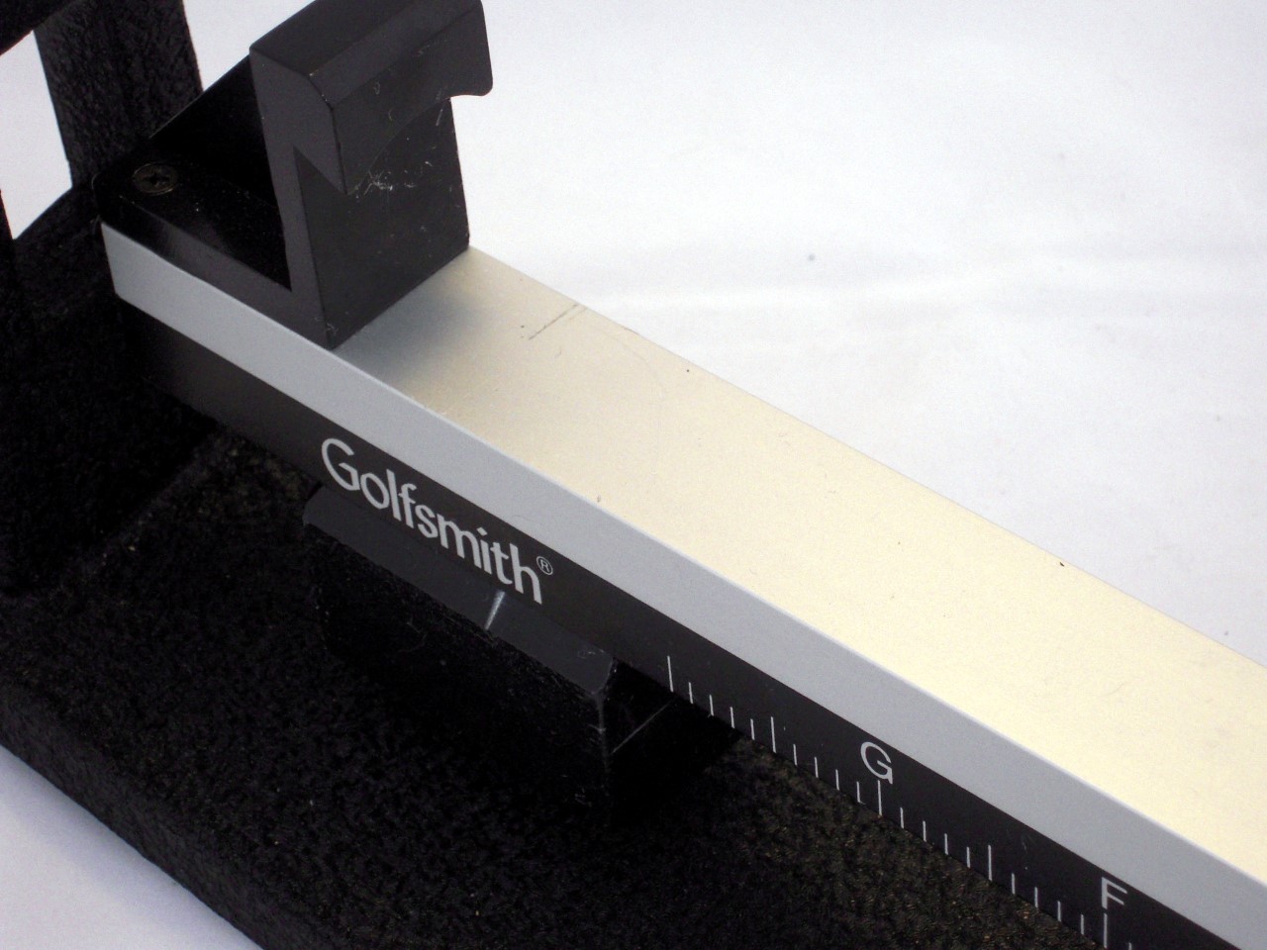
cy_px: 475
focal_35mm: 112
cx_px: 634
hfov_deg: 17.6
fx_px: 4099
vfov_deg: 13.2
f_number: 5.8
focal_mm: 20
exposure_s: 1/80
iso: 400
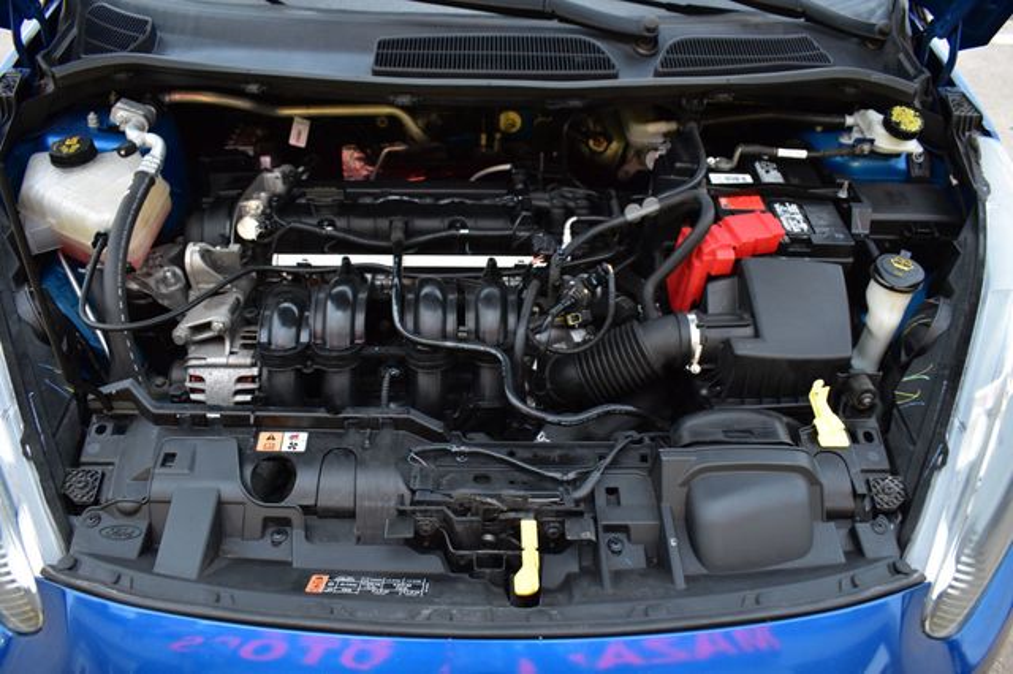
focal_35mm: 27
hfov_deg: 67.4
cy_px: 337
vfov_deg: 47.9
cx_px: 506
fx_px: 759
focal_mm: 18
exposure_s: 1/15
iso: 1600
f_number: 4.5
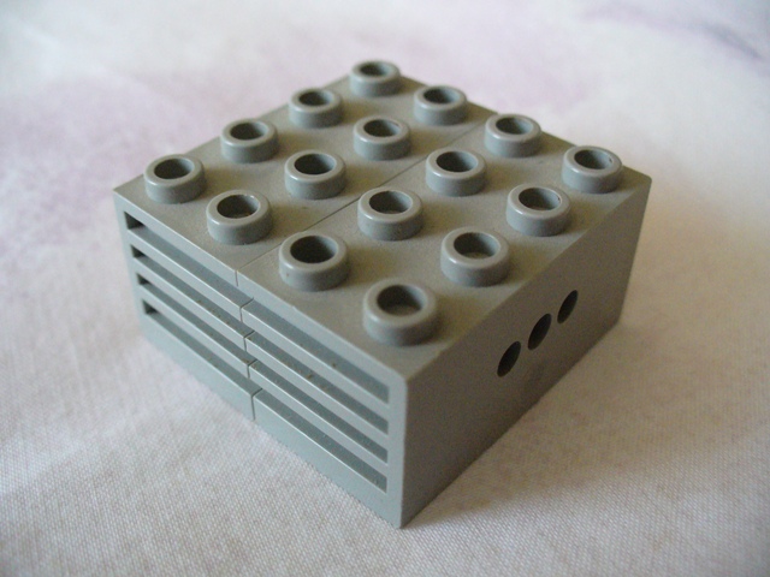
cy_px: 288
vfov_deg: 38.7
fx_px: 823
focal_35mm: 37
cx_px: 385
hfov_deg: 50.1
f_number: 2.8
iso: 400
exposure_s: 1/500
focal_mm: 6.1
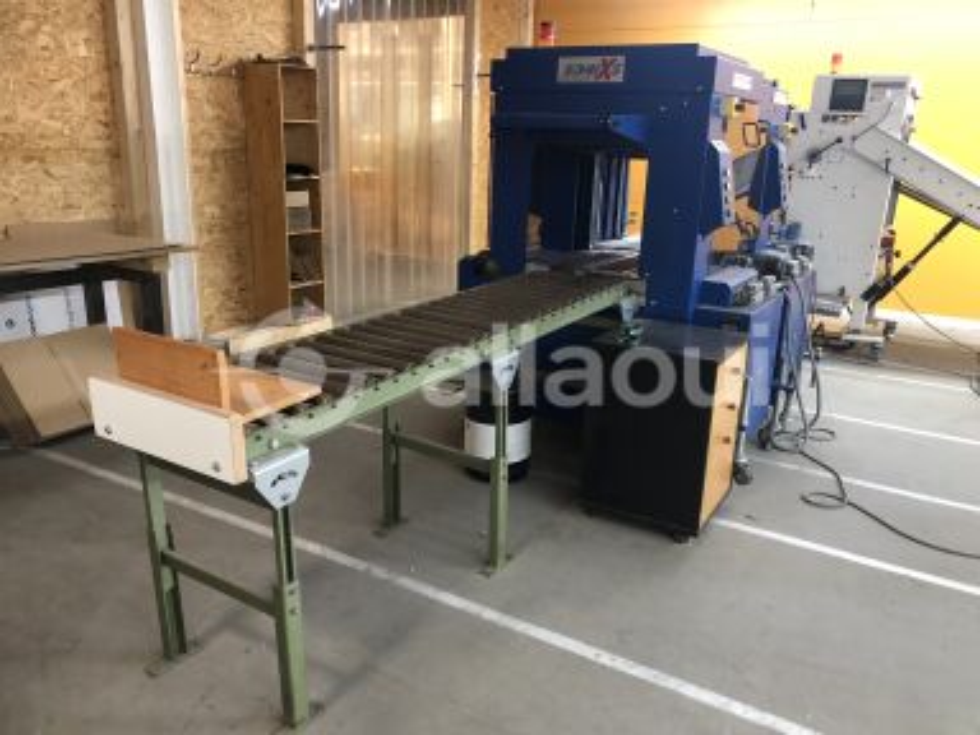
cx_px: 490
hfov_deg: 63.4
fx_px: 793
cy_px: 368
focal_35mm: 28
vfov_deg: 49.7
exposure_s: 1/15
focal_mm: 4
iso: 64
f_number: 1.8
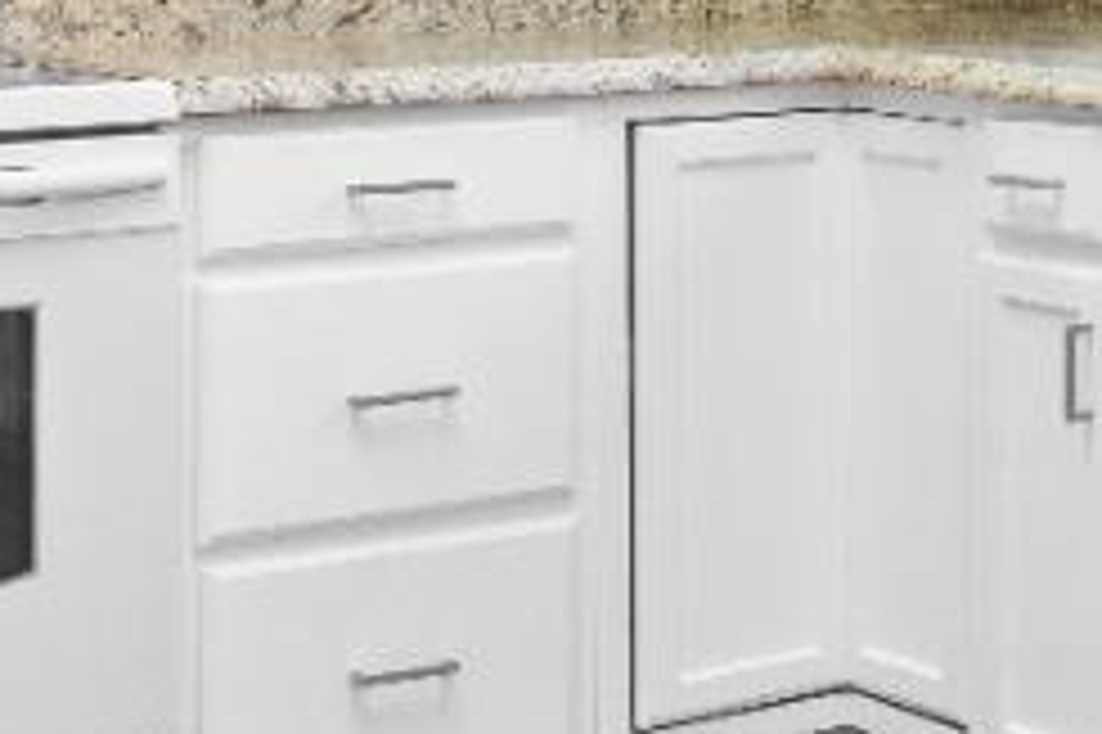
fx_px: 3181
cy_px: -23
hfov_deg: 16.8
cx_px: 1885
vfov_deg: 13.0
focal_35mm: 104
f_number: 9
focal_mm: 17
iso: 400
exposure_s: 1/6
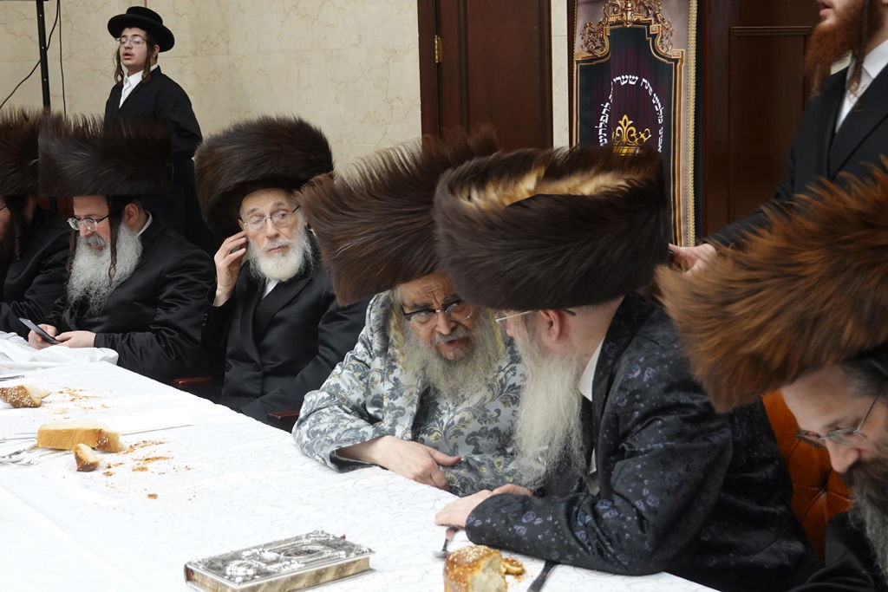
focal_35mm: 62
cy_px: 296
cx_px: 444
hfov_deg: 32.4
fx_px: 1529
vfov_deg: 21.9
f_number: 4
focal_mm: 22.92
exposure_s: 1/80
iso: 640
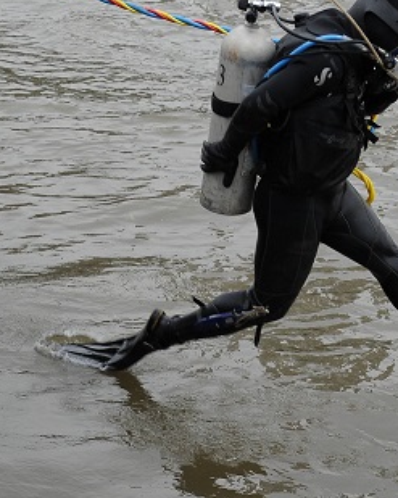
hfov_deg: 15.1
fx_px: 1503
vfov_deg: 18.8
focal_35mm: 102
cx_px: 238
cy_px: 161
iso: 1000
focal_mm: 42
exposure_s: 1/500
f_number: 4
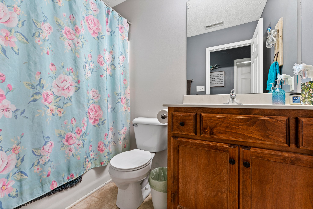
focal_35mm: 14
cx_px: 156
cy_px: 104
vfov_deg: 81.2
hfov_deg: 104.2
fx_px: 122
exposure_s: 1/15
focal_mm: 14
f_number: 7.1
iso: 400
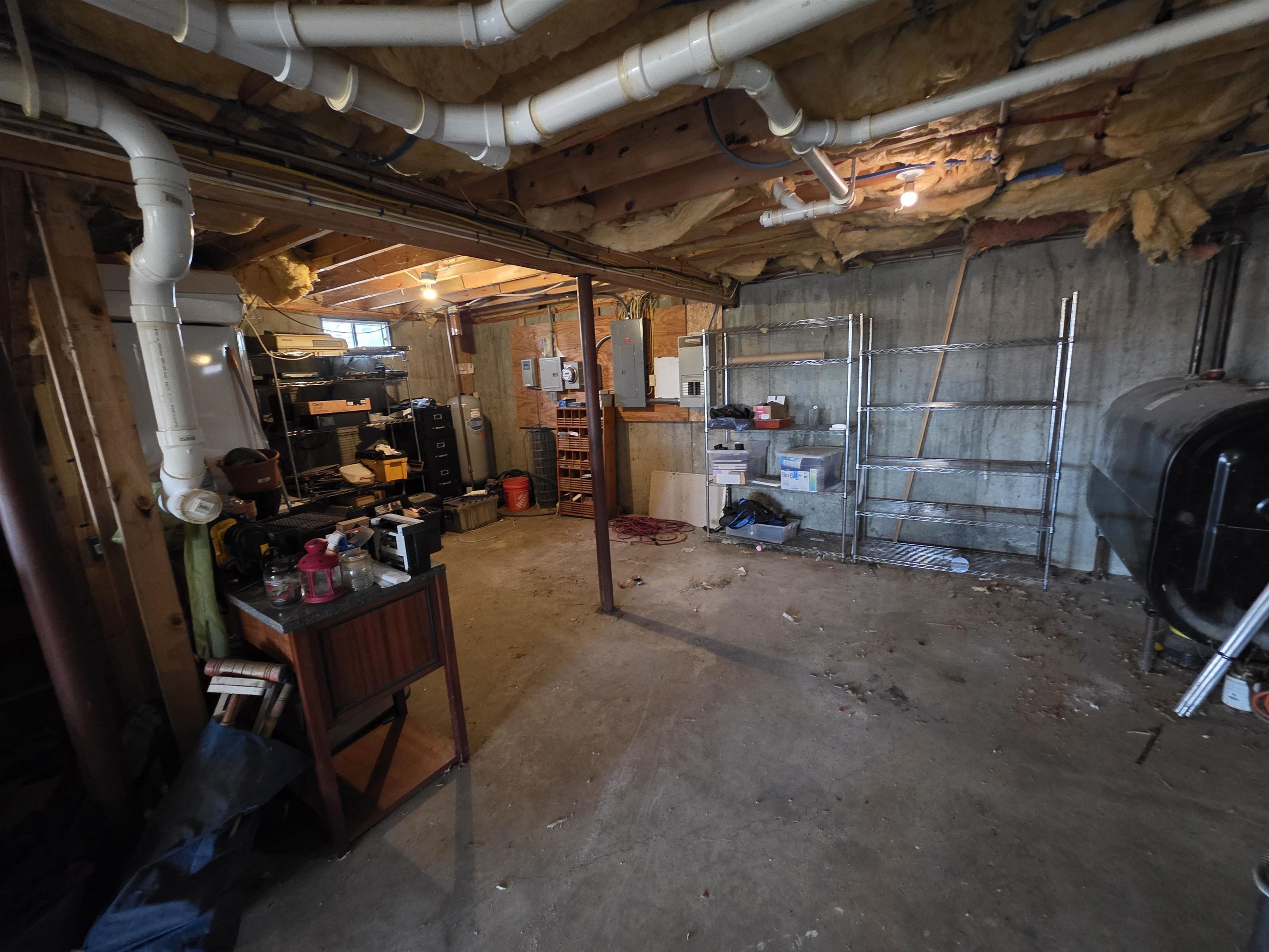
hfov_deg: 106.2
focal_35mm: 13
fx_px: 477
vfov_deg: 89.9
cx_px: 634
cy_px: 476
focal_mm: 2.2
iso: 800
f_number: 1.9
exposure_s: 1/30
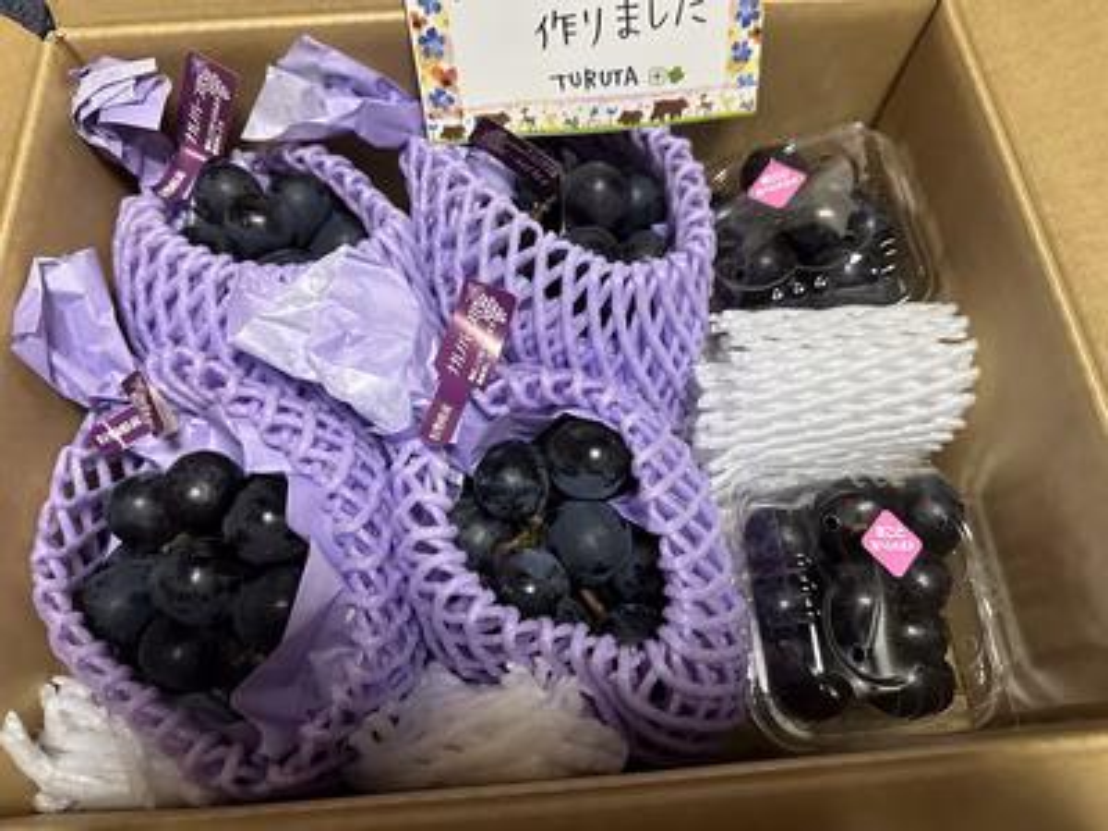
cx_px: 554
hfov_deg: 71.6
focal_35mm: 24
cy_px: 416
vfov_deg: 56.8
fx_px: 768
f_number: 1.78
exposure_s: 1/60
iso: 500
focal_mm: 6.86
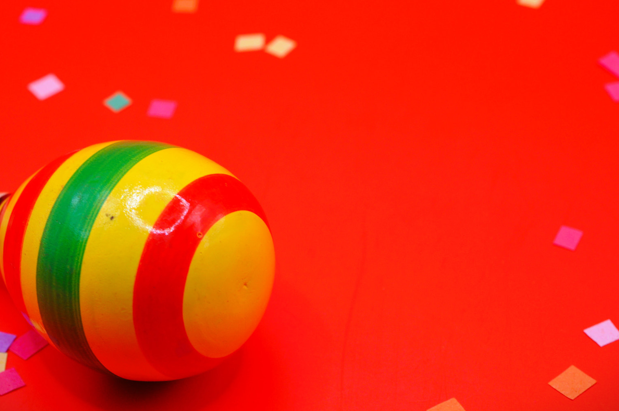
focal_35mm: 81
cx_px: 302
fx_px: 1391
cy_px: 152
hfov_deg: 25.1
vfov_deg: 16.8
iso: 320
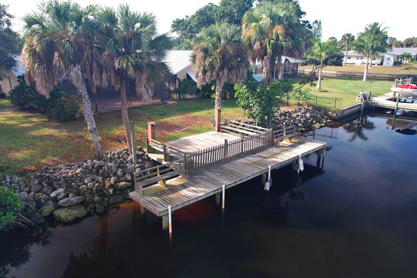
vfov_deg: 51.2
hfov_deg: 71.4
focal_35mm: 25
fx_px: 289
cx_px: 193
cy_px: 143
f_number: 2.8
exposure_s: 1/120
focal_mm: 8.38
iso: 100
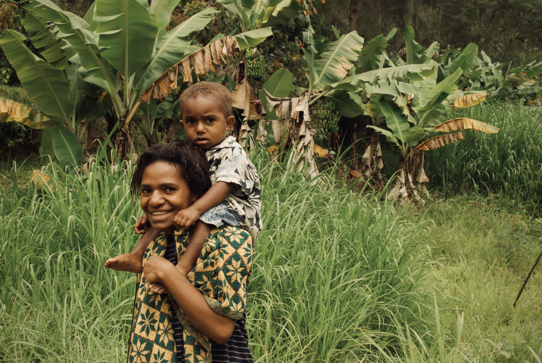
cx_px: 271
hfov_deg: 38.8
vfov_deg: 26.6
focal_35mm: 51
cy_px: 182
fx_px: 769
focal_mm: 34
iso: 400
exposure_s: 1/125
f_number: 13
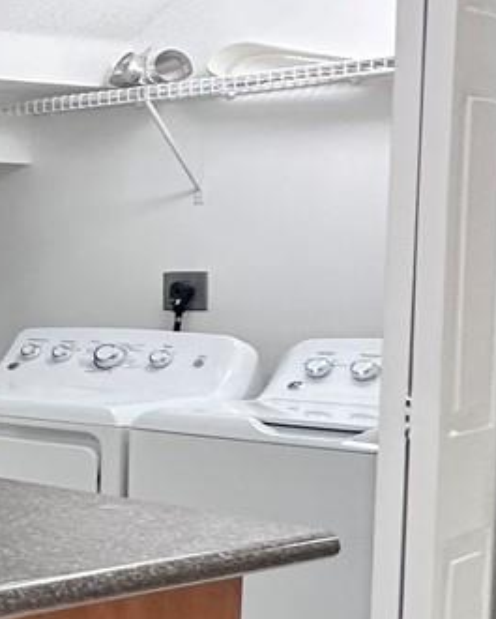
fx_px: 1211
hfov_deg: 13.8
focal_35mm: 66
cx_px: -769
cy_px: 325
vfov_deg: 28.7
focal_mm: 2.22
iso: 250
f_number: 2.2
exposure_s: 1/60
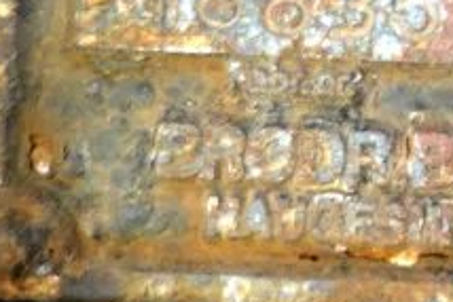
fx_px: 1020
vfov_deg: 16.5
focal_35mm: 81
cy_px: -10
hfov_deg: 22.7
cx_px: 563
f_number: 1.8
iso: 320
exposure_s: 1/30
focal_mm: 10.4
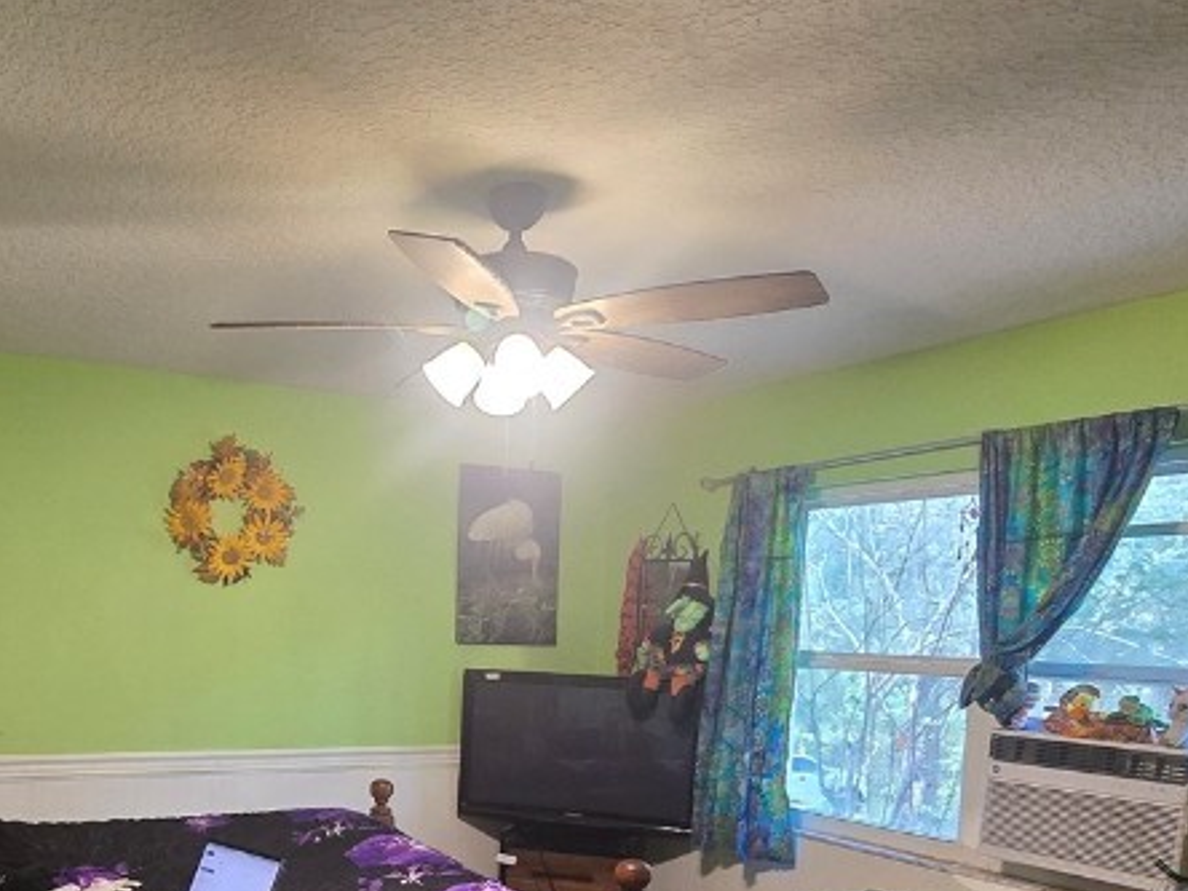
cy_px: 738
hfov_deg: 57.7
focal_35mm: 30
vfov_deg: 44.1
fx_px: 1030
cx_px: 340
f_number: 2.2
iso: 640
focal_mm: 2.2
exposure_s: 1/60
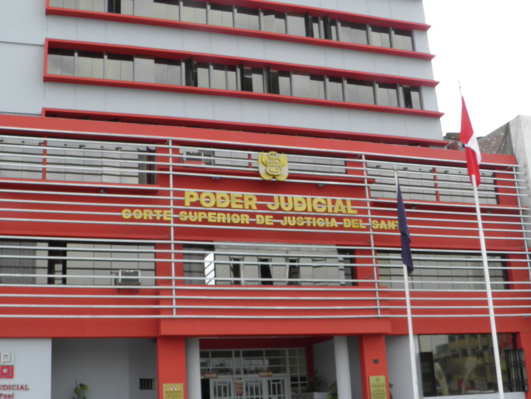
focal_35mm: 42
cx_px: 216
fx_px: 644
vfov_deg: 34.2
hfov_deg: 44.6
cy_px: 247
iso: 100
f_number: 5.9
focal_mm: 5.5
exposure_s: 1/250
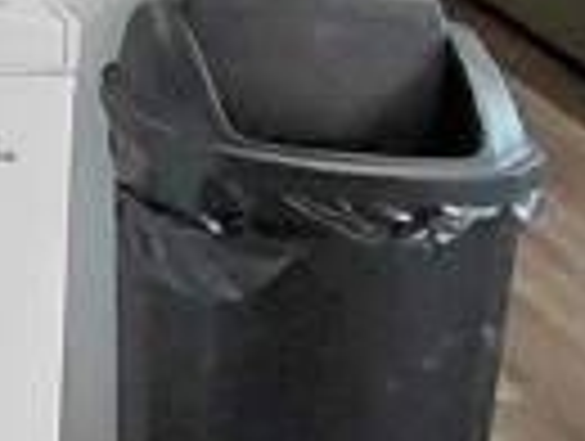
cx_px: -873
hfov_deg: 12.1
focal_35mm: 126
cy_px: -518
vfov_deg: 10.6
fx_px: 2133
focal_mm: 1.64
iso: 125
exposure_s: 1/60
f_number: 2.2
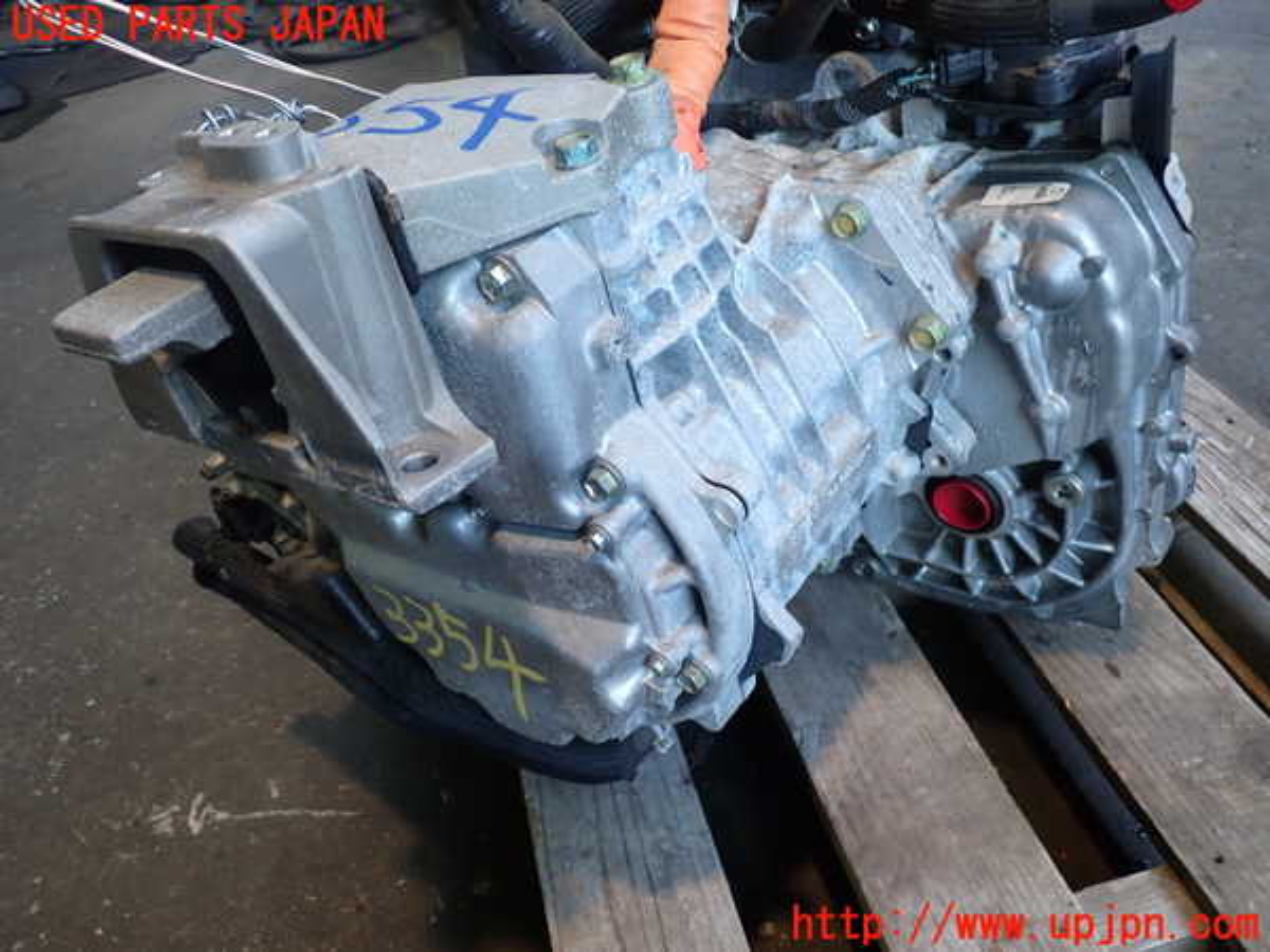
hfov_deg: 60.0
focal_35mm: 30
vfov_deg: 46.8
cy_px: 476
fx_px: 1101
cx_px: 635
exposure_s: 1/50
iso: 200
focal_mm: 5.4
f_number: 2.3
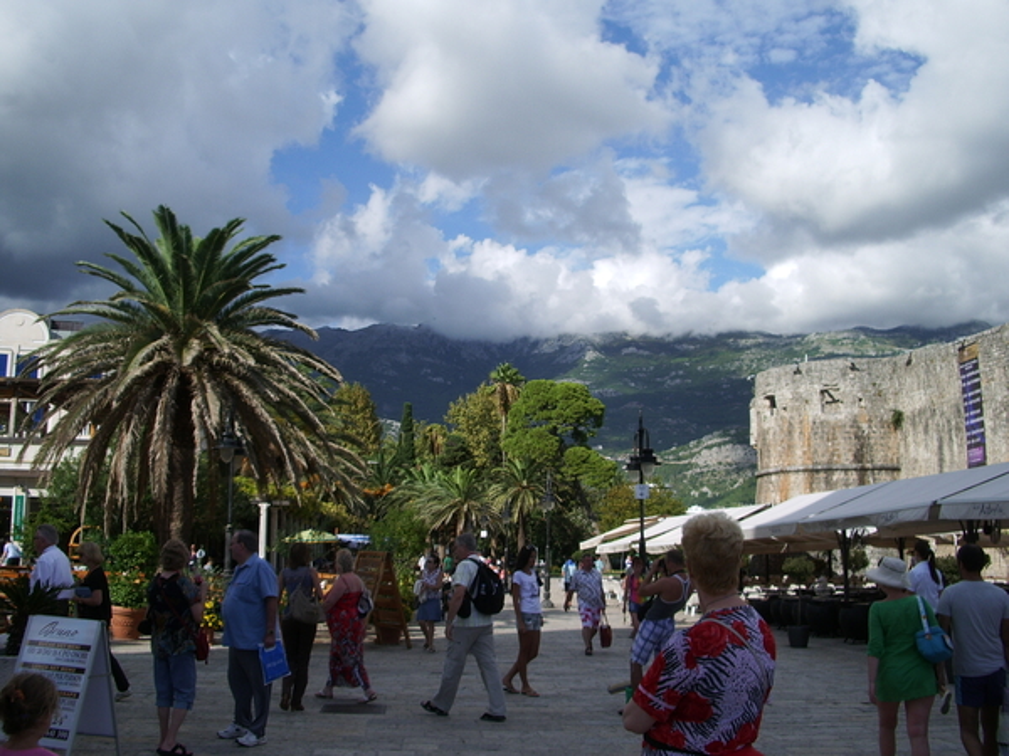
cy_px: 378
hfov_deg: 52.6
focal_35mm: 35
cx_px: 504
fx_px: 1020
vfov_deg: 40.7
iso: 50
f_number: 4.3
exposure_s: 1/500
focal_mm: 5.8
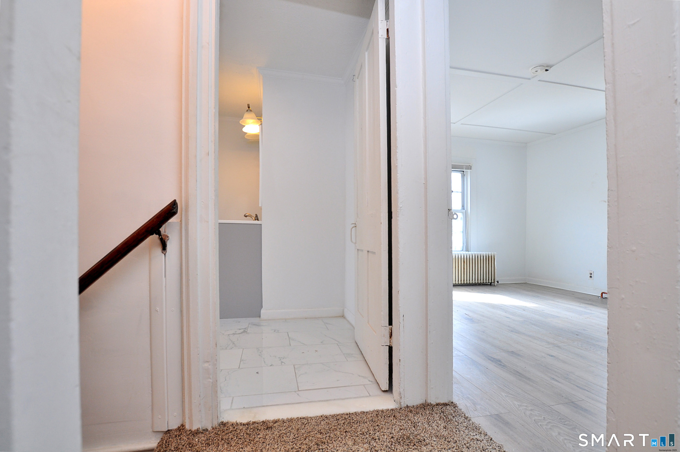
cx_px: 340
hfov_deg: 95.1
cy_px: 226
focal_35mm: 16
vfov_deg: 71.9
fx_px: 311
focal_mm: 11
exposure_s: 1/40
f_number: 5
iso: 250
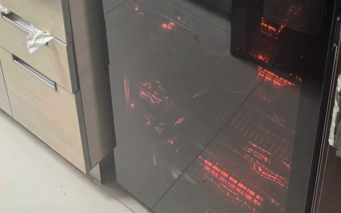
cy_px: -113
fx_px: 455
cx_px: 210
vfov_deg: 21.7
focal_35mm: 49
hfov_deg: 40.8
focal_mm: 6.98
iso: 1000
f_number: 1.4
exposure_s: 1/100
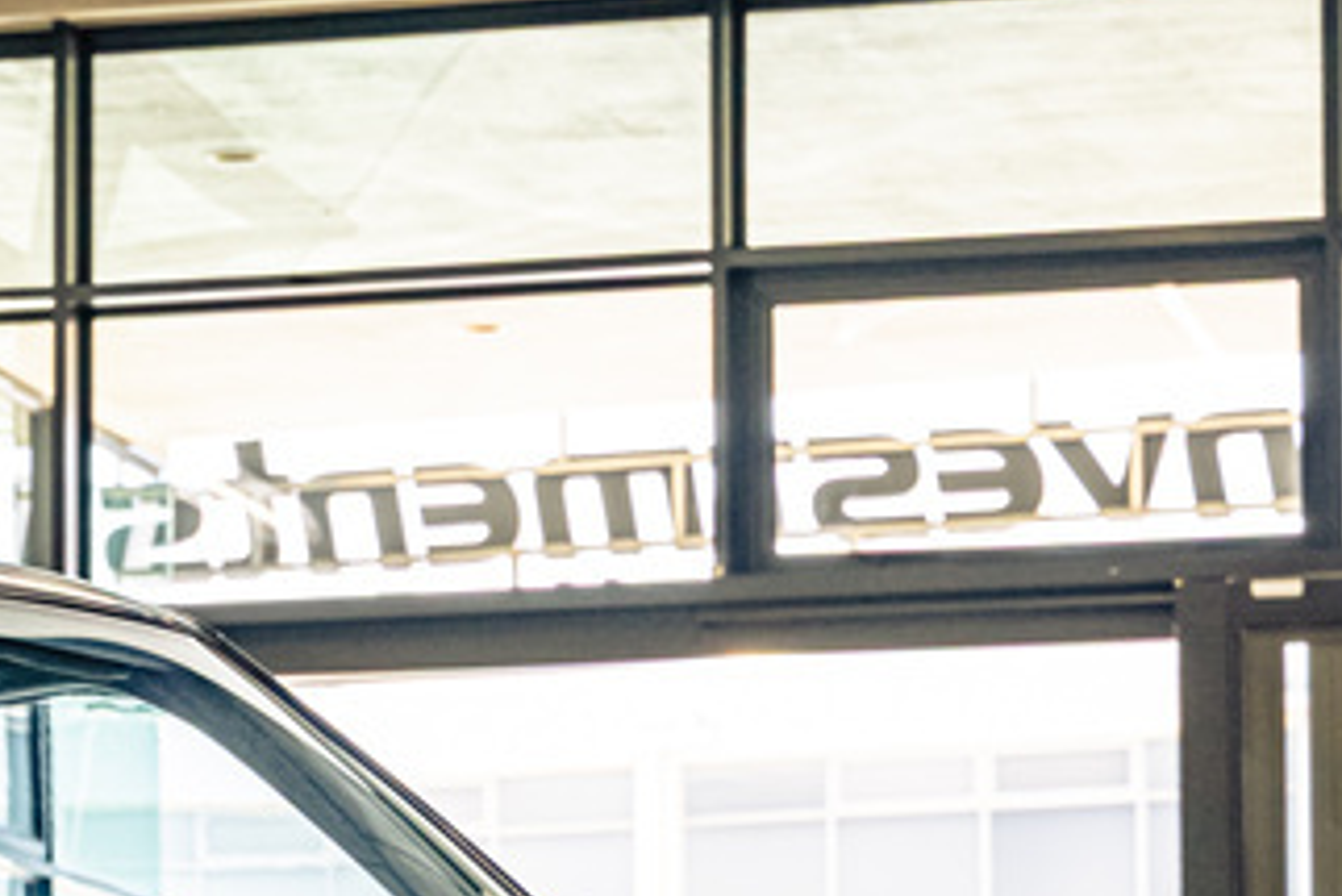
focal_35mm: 213
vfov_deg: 6.4
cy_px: 1171
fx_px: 7943
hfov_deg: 9.5
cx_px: -210
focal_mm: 67
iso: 1250
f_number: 8
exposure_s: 1/125
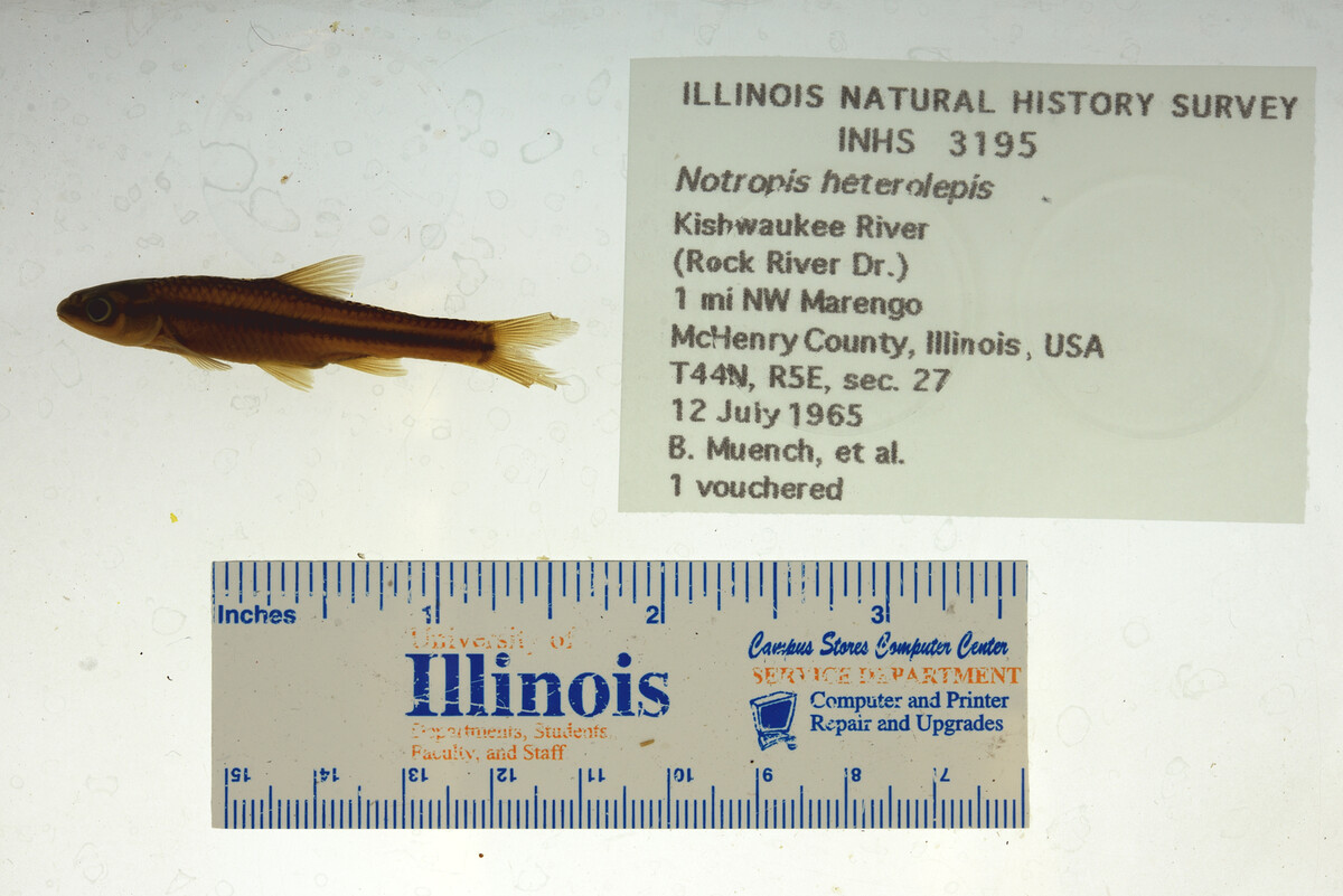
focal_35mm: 60
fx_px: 2239
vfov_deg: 22.6
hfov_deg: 33.4
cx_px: 672
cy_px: 448
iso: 100
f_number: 10
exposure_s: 1/200
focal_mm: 60
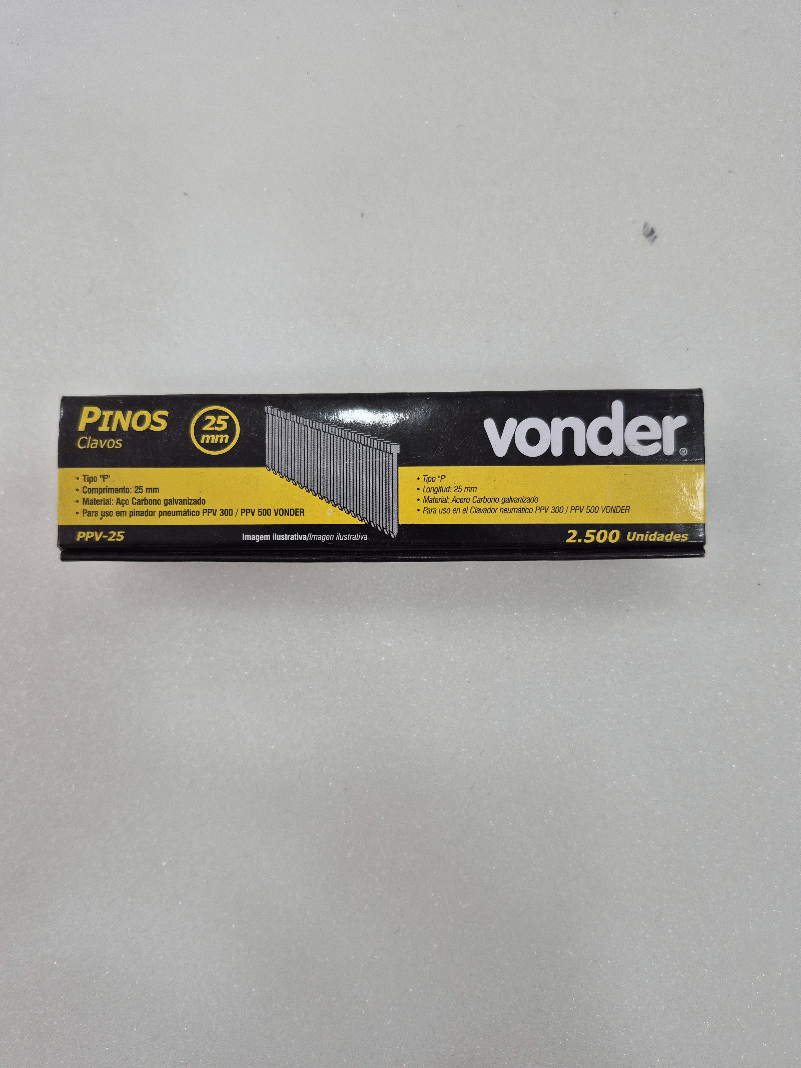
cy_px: 534
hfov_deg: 58.9
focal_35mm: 23
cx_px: 400
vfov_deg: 73.9
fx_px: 710
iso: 160
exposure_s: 1/180
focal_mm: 5.4
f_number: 1.8
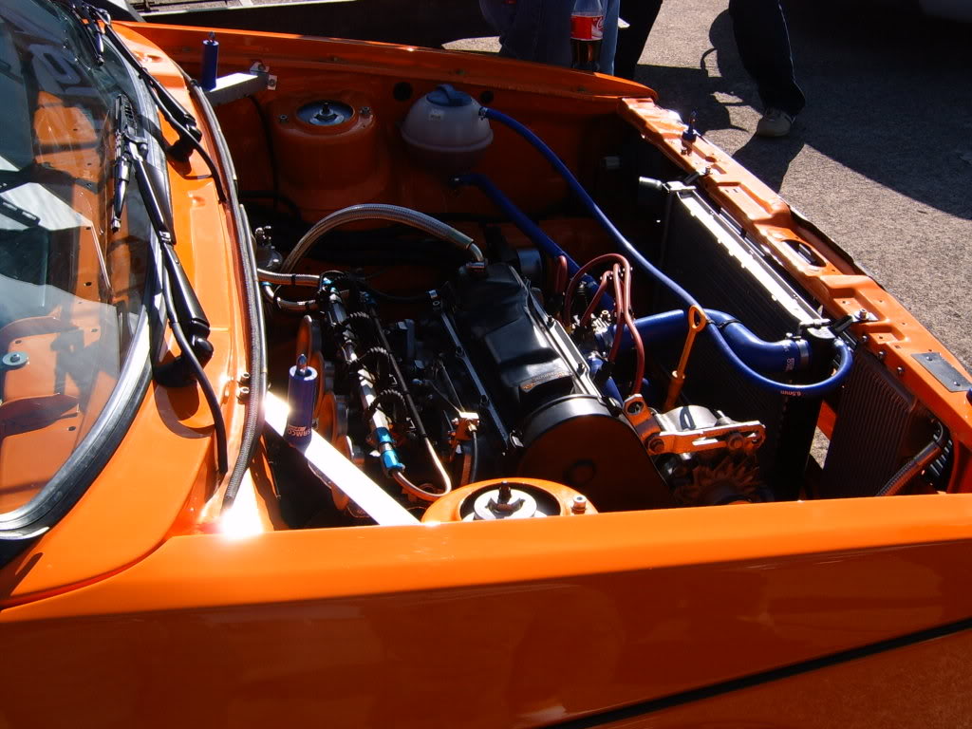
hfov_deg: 49.0
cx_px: 486
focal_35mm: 38
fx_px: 1067
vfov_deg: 37.7
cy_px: 364
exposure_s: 1/250
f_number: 5.8
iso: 50
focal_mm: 5.8
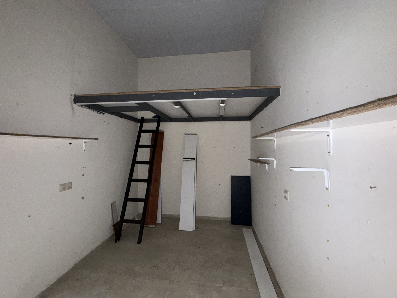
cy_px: 149
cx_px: 198
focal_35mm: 14
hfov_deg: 102.1
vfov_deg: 85.7
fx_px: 161
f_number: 2.2
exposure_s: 1/50
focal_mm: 2.22
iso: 400
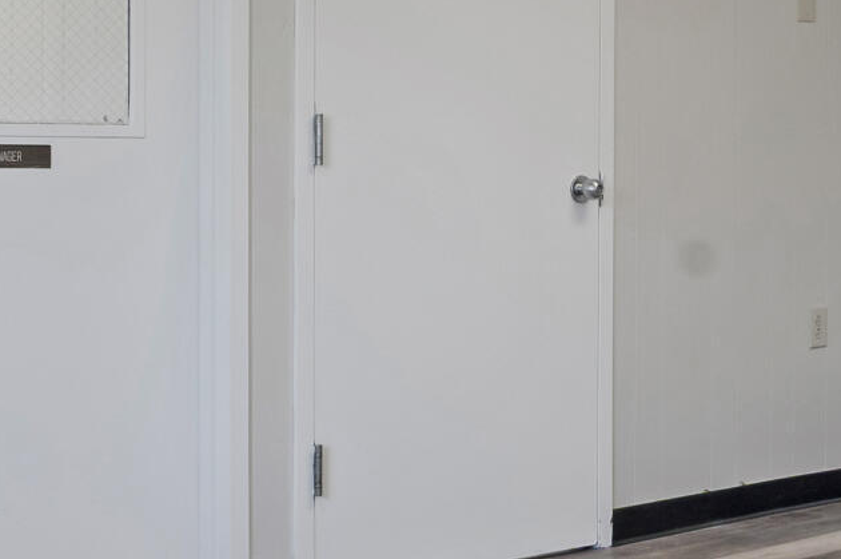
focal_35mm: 81
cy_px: 152
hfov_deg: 23.9
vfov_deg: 16.8
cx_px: 854
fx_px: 1891
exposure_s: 1/60
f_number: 8
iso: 800
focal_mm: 17
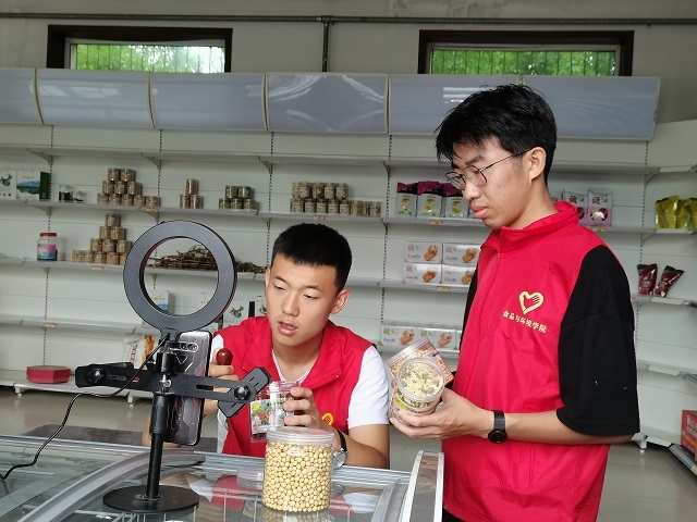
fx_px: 705
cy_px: 261
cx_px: 348
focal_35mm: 35
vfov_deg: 40.7
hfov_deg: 52.6
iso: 100
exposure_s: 1/50
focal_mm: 5.58
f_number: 1.8
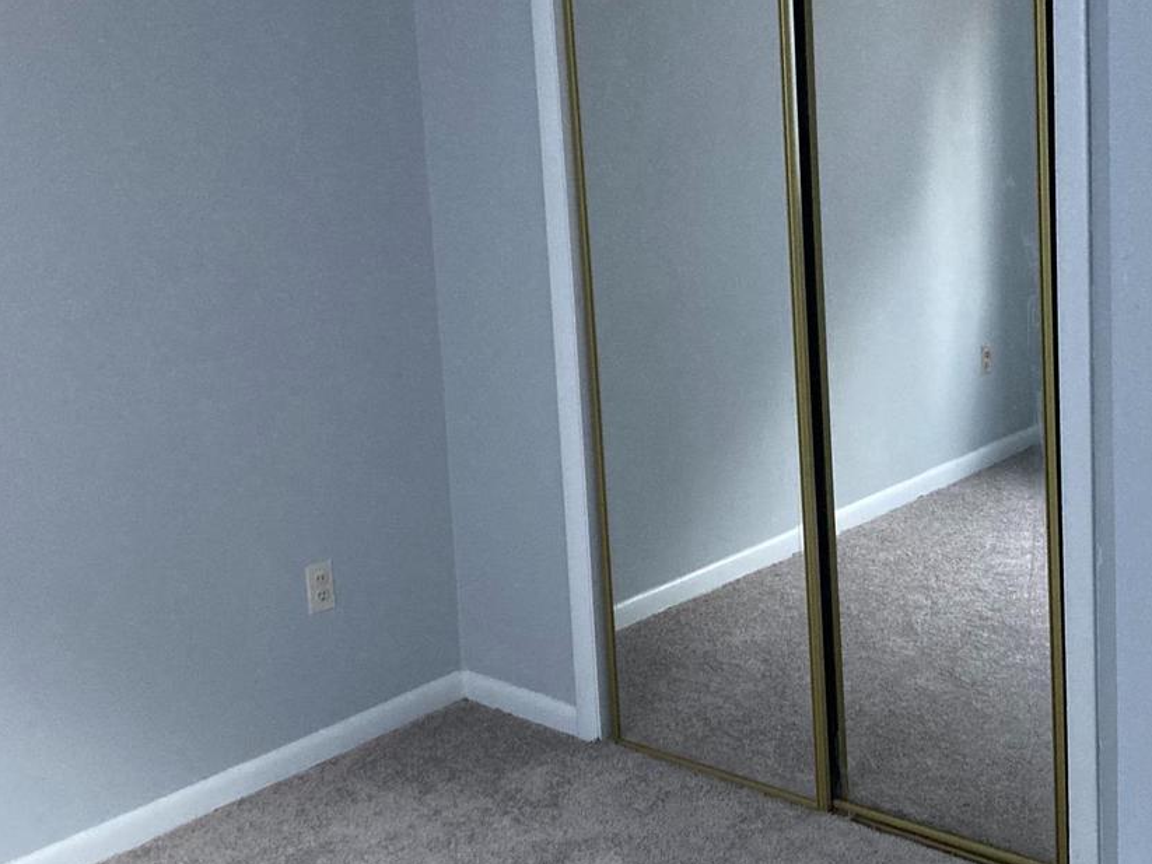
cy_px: 328
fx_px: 1630
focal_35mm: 49
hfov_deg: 38.8
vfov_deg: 29.6
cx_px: 691
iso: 320
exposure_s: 1/60
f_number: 1.8
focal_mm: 3.99
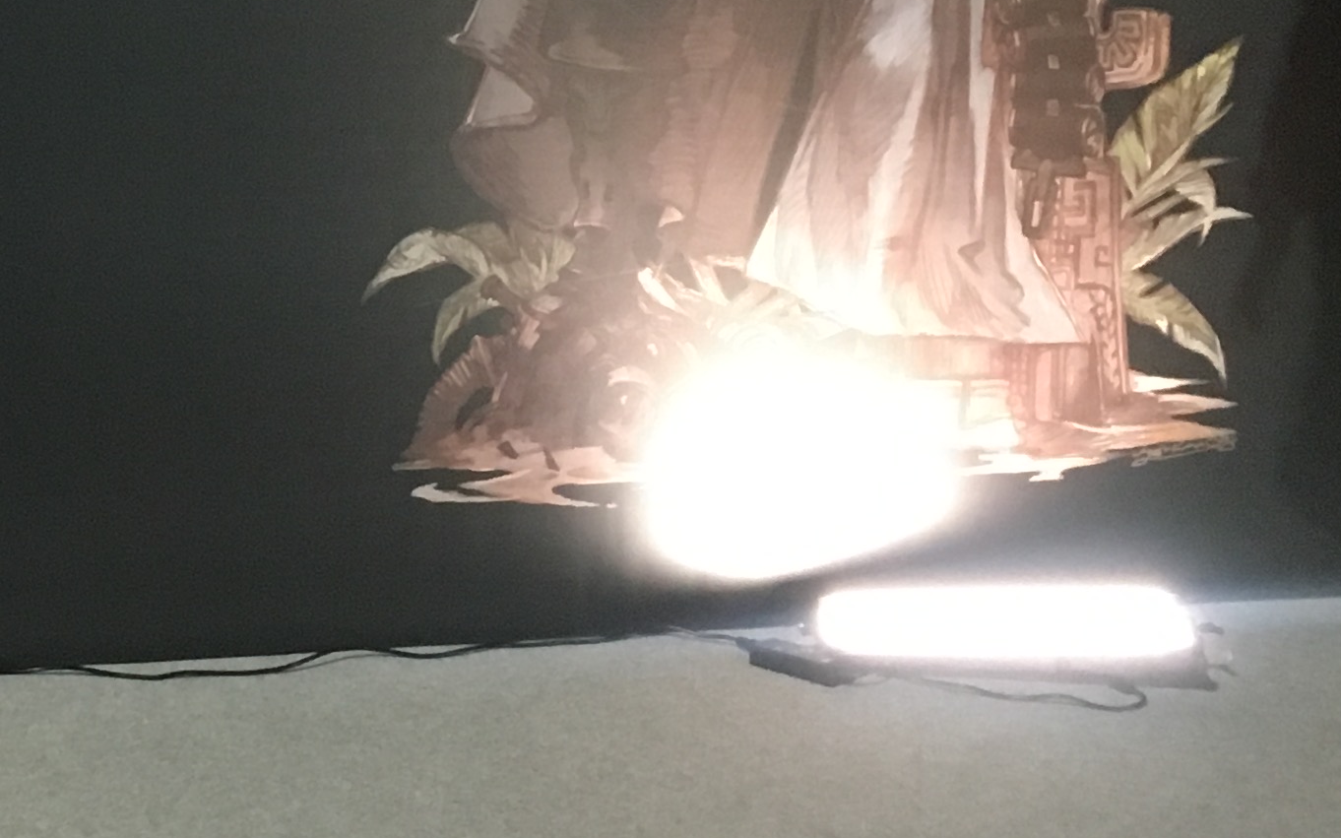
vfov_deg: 14.1
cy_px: -62
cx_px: -252
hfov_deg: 21.3
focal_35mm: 91
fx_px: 3325
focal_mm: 4.15
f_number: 2.2
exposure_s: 1/30
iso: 200
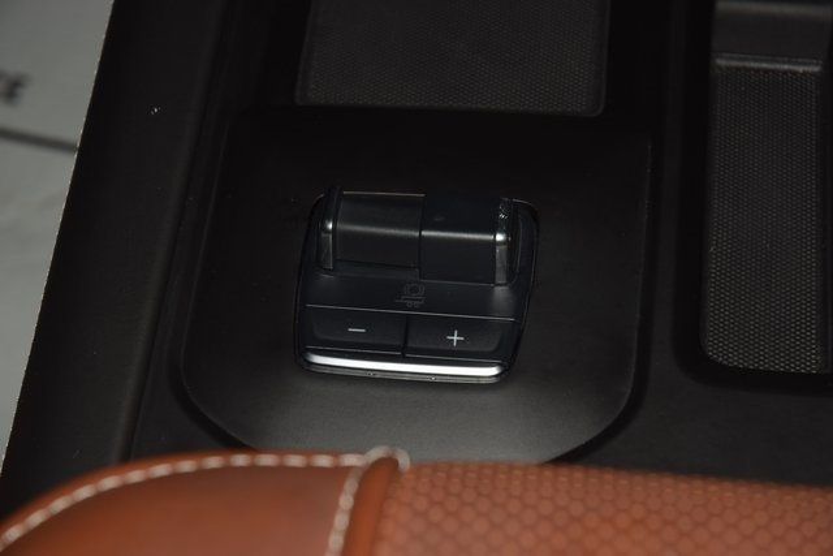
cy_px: 278
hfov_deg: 19.5
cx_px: 416
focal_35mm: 105
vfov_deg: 13.0
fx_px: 2430
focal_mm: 70
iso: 100
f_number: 8
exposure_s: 1/125
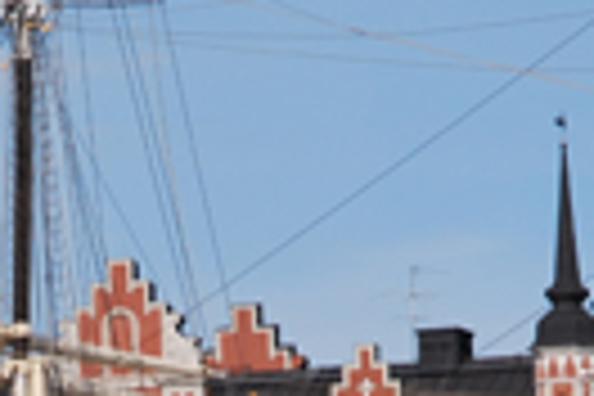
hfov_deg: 4.1
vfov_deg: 2.7
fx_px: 8381
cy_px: 855
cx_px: -76
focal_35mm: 508
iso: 100
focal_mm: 70
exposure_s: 1/640
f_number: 6.3
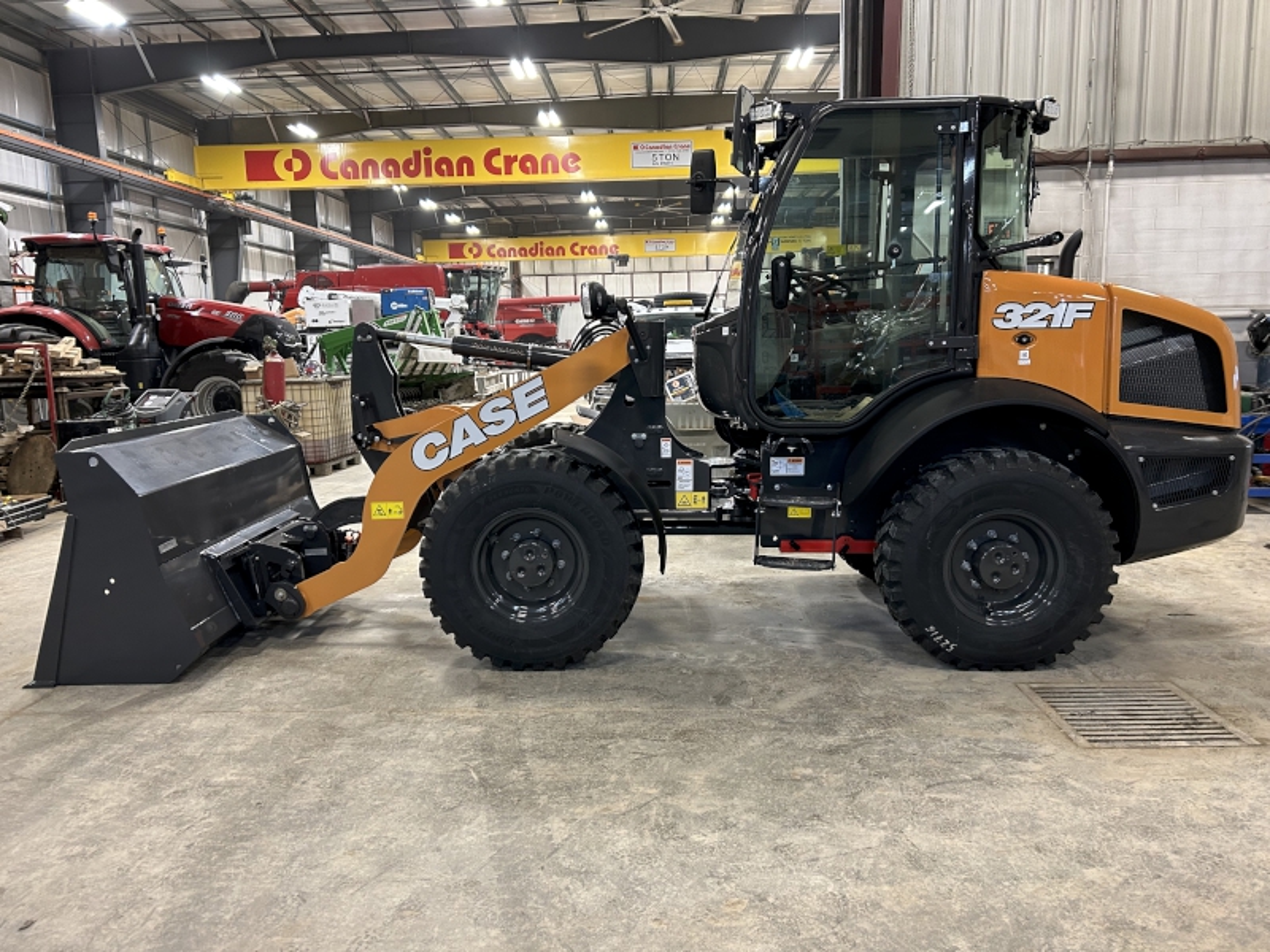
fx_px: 954
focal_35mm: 26
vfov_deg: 53.1
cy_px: 476
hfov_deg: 67.3
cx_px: 635
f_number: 1.5
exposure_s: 1/60
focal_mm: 5.7
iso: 200
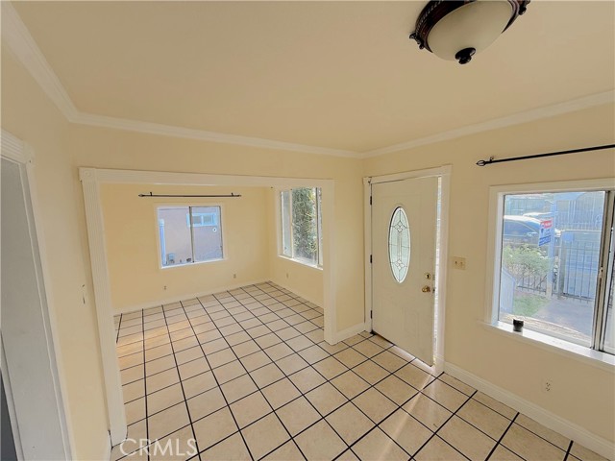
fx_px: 249
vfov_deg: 85.7
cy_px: 230
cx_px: 308
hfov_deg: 102.1
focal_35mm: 14
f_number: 2.2
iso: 50
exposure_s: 1/99
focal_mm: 2.22
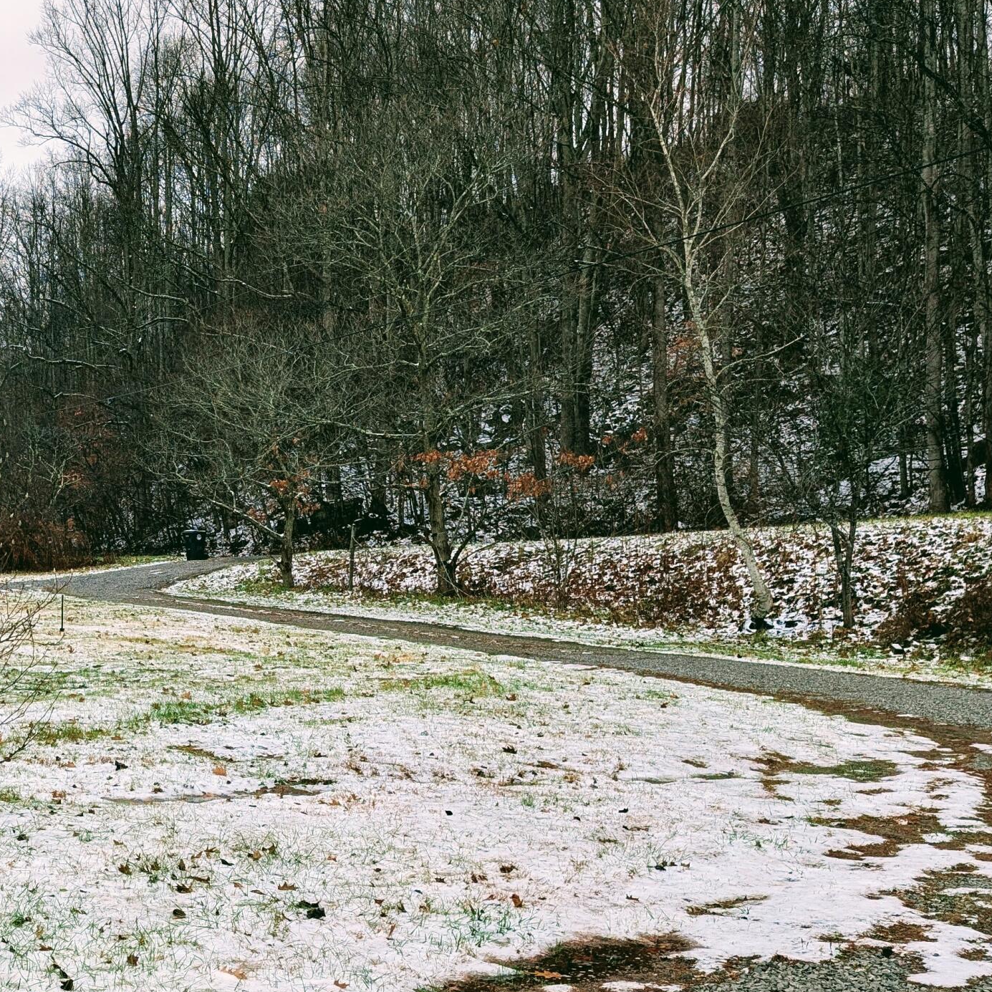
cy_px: 685
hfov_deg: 35.8
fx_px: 1491
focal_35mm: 46
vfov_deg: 36.3
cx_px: 232
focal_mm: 6.9
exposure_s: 1/348
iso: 22
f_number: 1.68
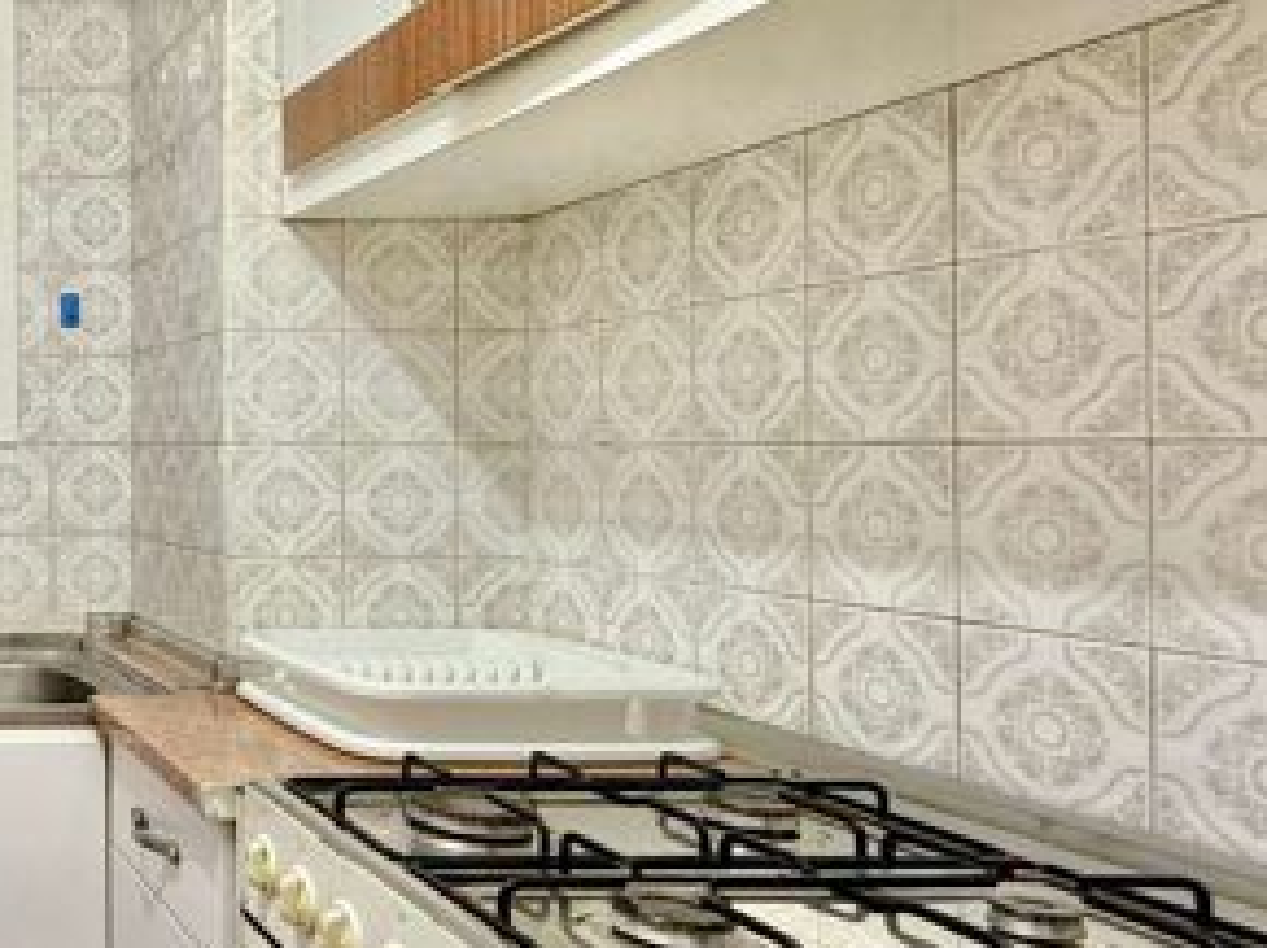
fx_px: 1243
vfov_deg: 41.7
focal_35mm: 34
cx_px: -181
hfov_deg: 41.1
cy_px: 450
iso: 250
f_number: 2.2
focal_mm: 2.22
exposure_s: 1/50
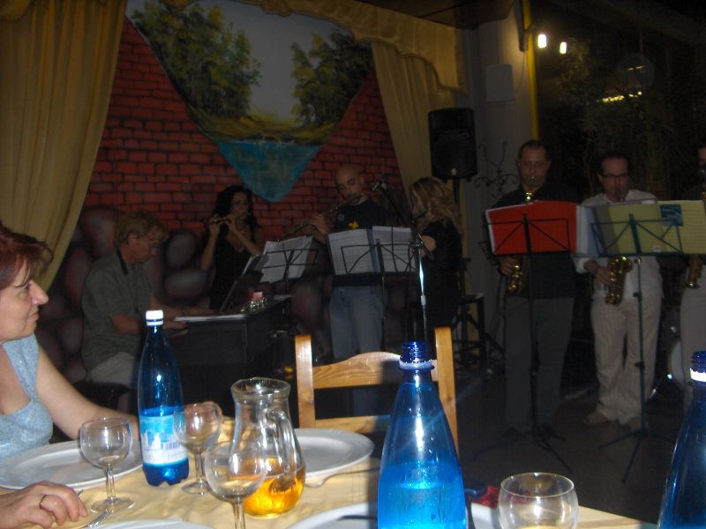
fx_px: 714
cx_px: 353
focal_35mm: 35
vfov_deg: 40.7
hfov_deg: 52.6
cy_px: 264
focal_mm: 5.8
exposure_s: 1/60
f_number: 2.6
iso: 100
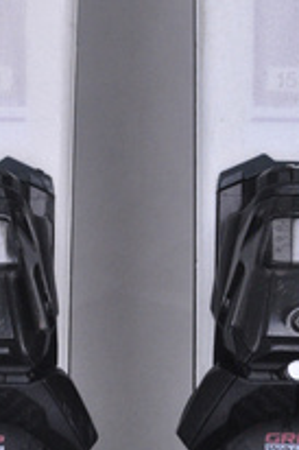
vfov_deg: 6.0
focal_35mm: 344
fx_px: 4294
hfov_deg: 4.0
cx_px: 134
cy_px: -20
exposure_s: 1/125
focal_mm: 105
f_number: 9.5
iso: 3200
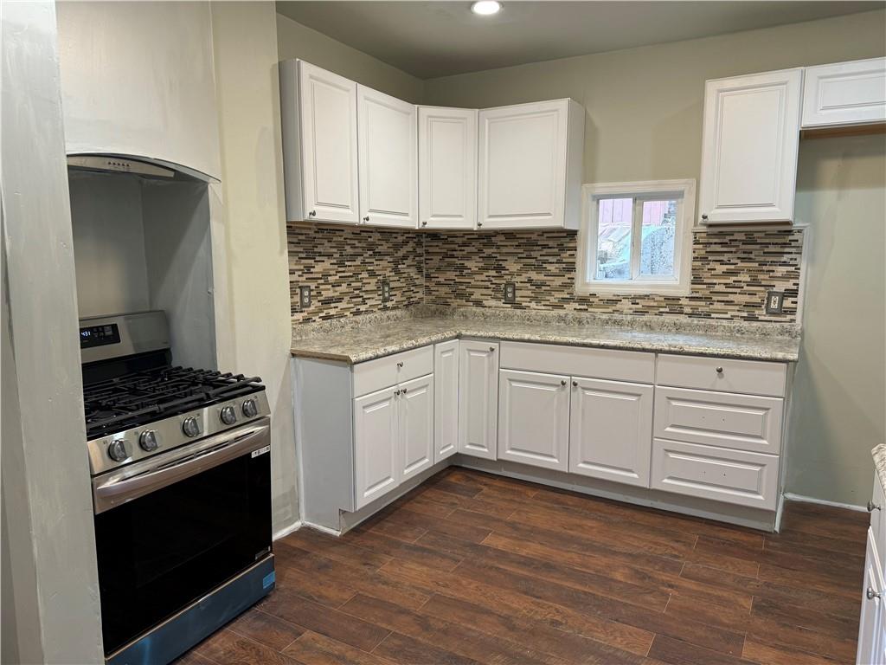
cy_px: 332
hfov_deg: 71.6
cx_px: 443
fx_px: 614
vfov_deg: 56.8
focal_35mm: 24
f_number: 1.78
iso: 125
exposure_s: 1/60
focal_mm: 6.76
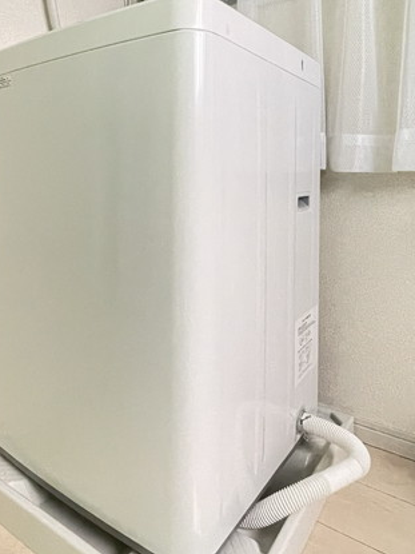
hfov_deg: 50.8
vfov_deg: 63.9
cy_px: 192
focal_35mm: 27
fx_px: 432
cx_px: 153
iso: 1600
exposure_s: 1/35
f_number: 2.4
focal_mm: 1.55
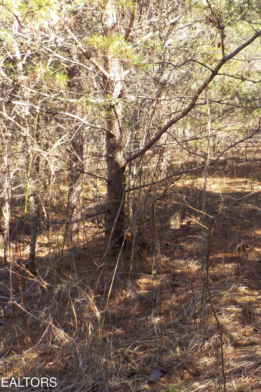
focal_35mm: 48
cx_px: 263
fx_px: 522
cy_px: 177
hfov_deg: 26.5
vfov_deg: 41.1
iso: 125
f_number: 3.3
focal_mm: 4.1
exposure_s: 1/100
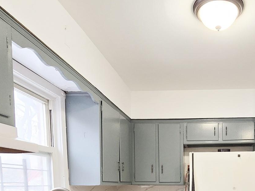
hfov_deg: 53.6
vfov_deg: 38.0
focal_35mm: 32
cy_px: 201
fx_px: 236
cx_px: 198
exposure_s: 1/60
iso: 200
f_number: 2.2
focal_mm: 2.2
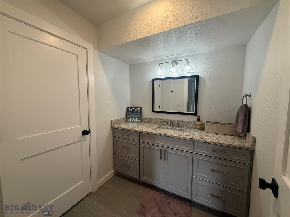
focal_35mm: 14
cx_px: 145
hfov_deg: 102.1
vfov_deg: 85.7
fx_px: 117
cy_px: 108
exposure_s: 1/120
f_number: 2.2
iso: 160
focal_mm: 2.22
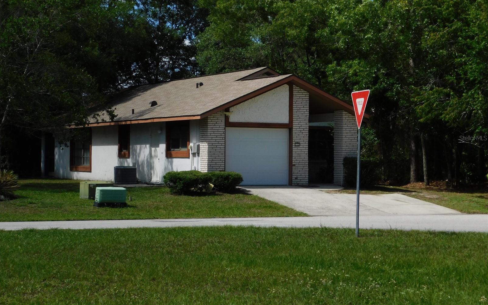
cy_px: 138
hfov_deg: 24.4
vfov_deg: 15.4
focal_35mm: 85
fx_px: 1131
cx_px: 244
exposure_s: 1/1250
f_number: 4.4
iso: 125
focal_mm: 14.2
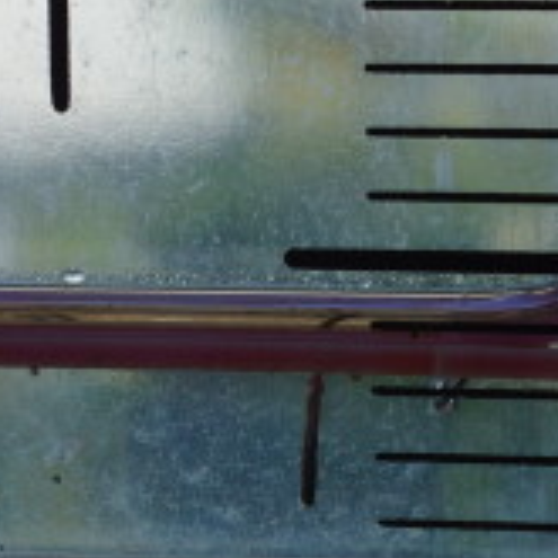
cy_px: 348
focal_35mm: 518
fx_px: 9447
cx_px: 193
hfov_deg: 3.4
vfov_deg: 3.4
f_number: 11
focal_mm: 70
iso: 100
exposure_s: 1/200
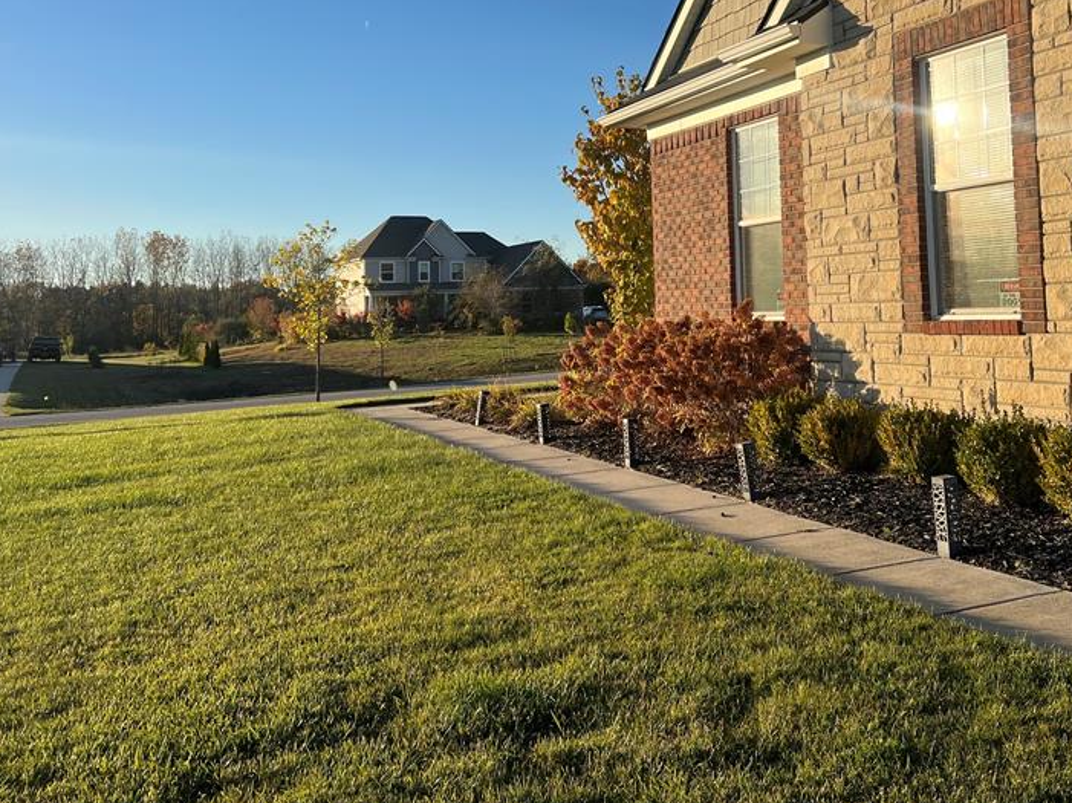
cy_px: 239
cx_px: 671
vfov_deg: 37.1
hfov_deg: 48.5
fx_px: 1176
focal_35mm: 38
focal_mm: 5.7
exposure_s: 1/3460
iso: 50
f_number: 1.5
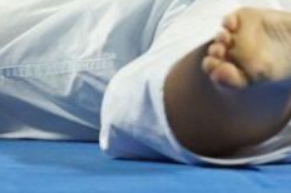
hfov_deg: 0.7
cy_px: -518
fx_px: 25080
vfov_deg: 0.4
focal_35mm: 3107
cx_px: 503
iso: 1000
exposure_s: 1/400
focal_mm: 400
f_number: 2.8
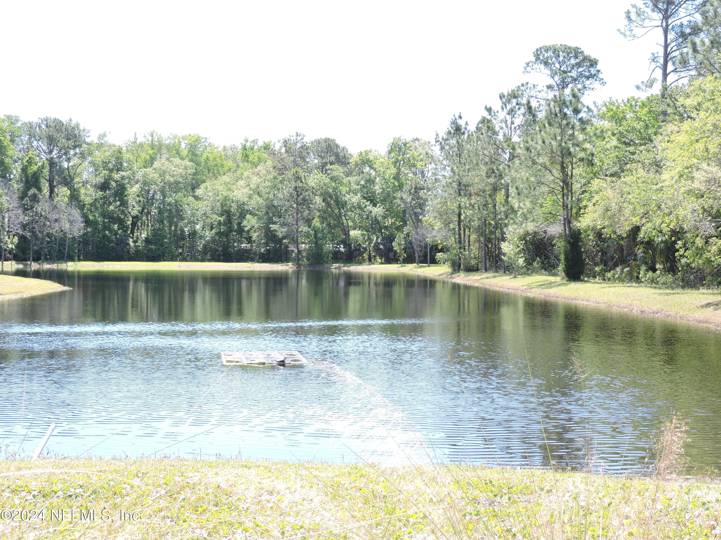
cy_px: 270
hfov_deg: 40.4
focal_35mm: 47
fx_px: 979
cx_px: 360
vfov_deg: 30.9
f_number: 3.5
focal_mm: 8.4
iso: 100
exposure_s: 1/200
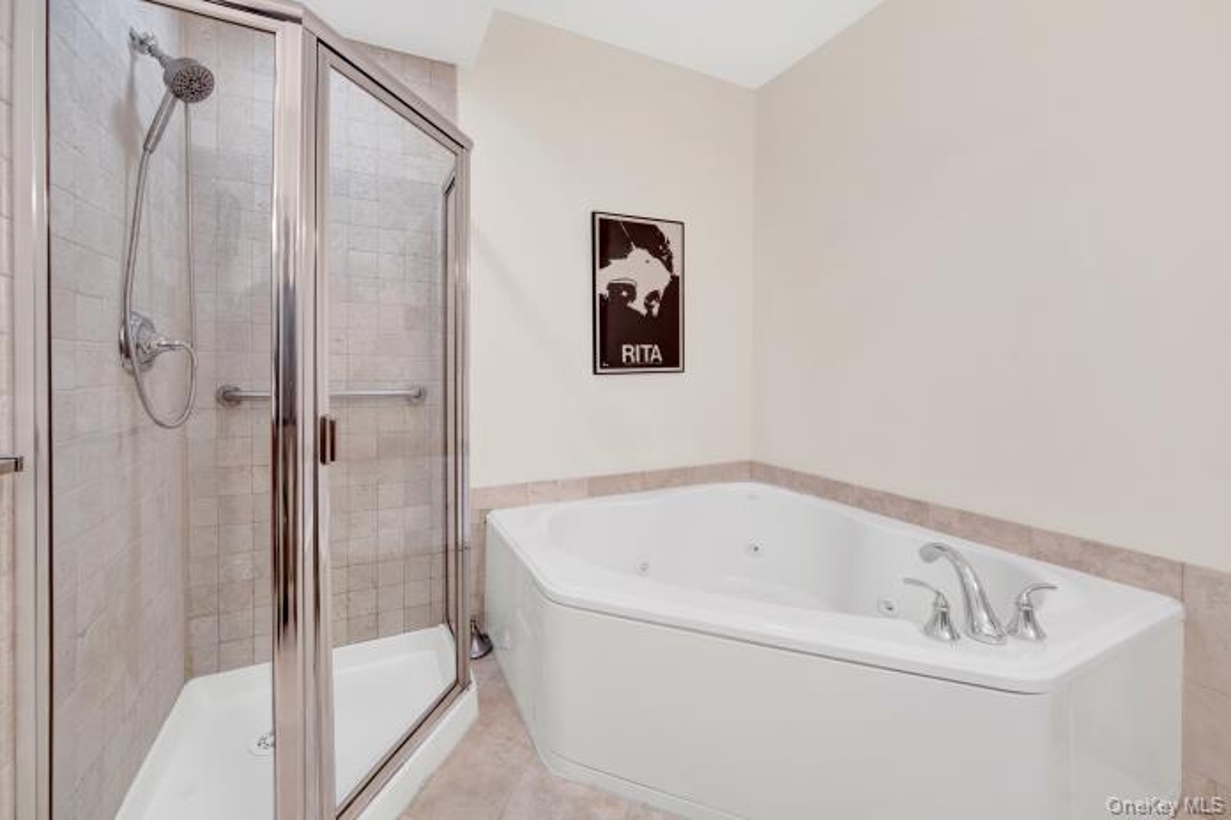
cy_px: 410
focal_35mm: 12
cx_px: 616
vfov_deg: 90.0
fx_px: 410
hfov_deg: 112.6
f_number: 8
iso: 100
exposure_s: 2
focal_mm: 8
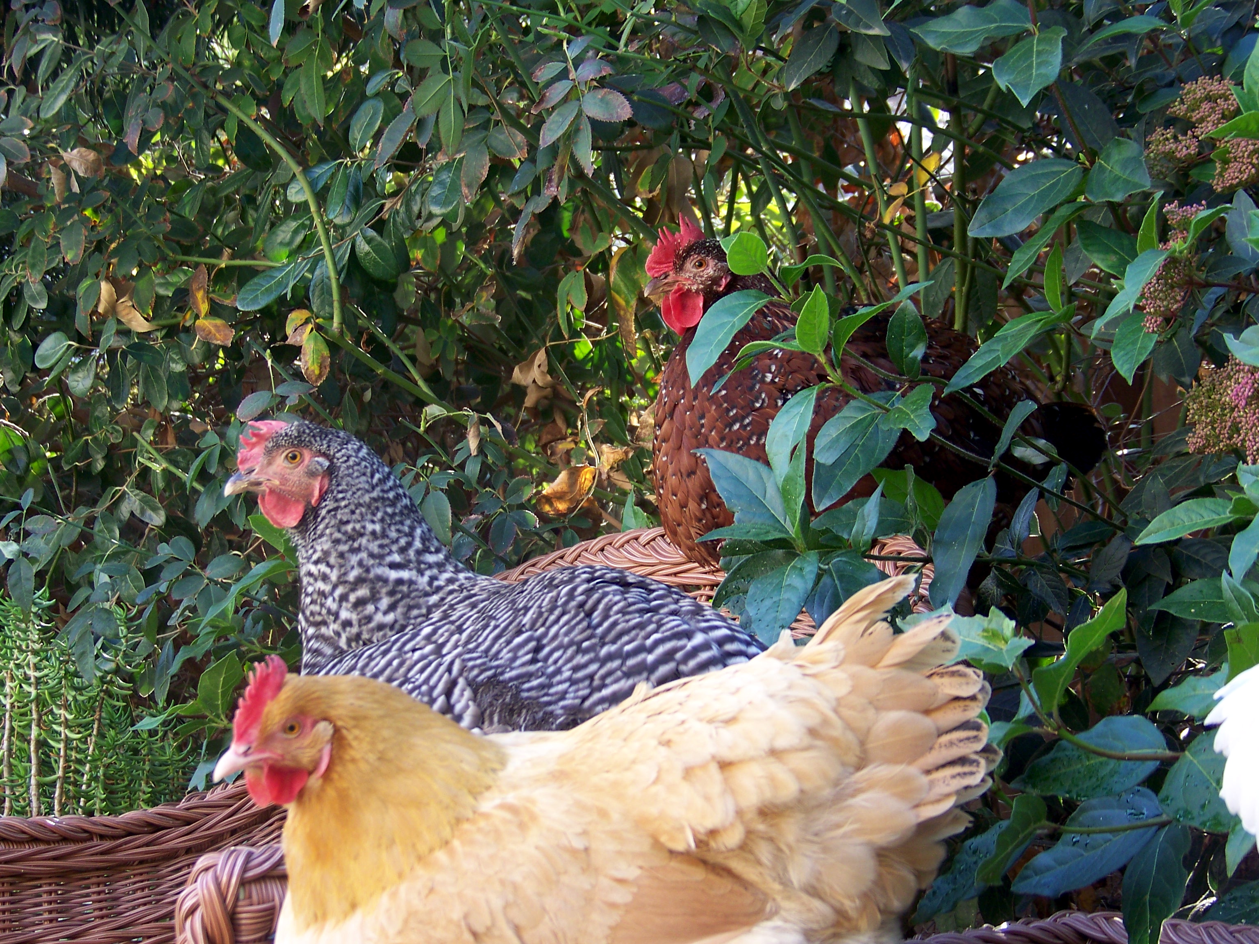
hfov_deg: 22.5
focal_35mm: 87
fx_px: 3164
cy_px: 472
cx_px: 630
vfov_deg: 17.0
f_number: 3.2
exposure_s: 1/40
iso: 64
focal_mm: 14.6
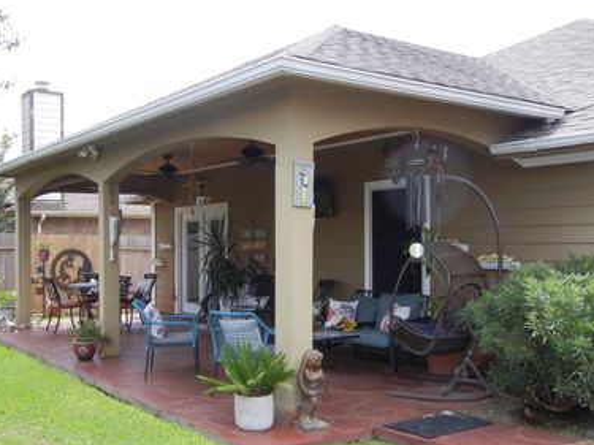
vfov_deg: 35.9
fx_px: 686
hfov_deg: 46.5
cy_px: 251
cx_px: 236
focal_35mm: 40
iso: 230
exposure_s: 1/670
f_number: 3.5
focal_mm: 5.4
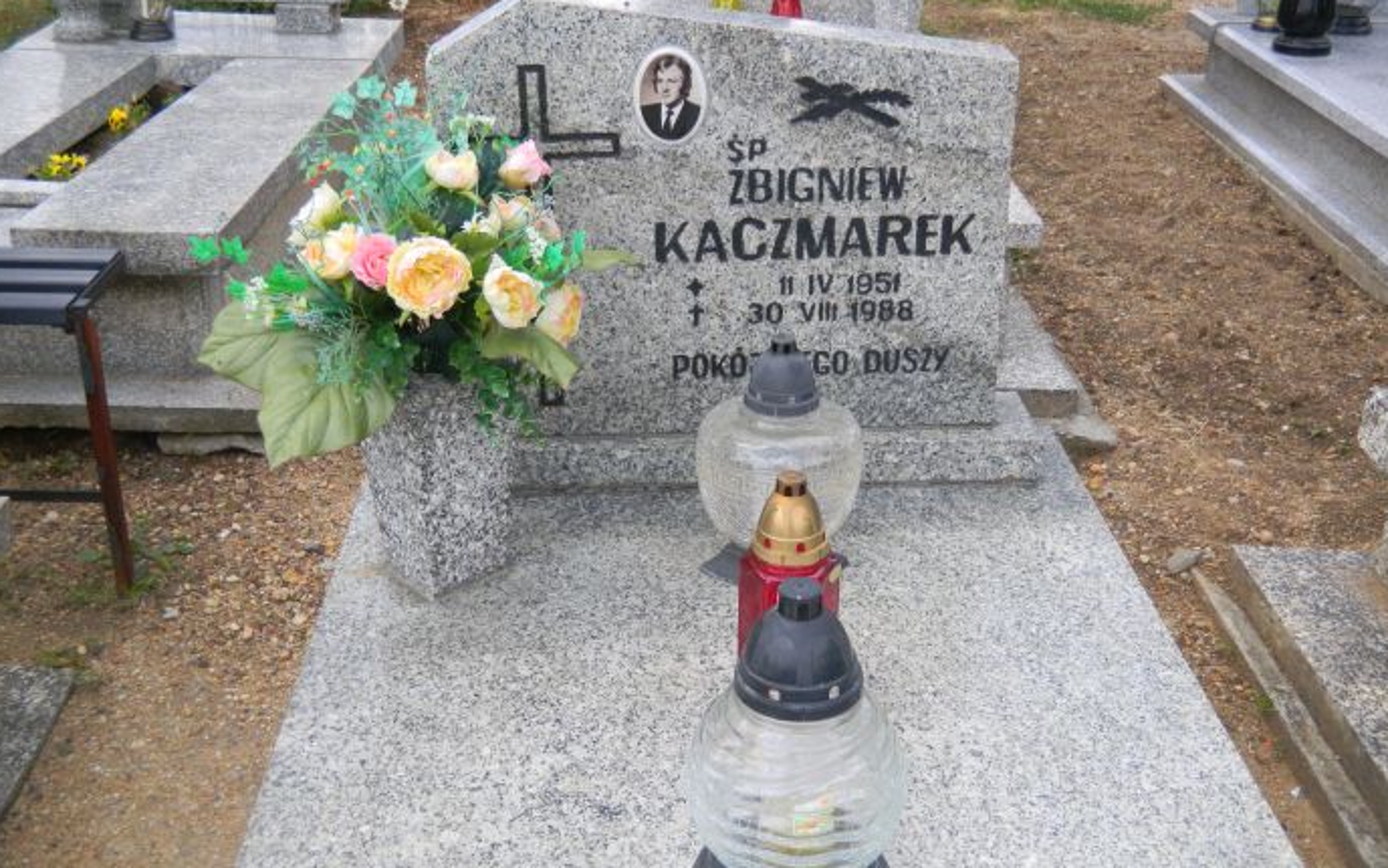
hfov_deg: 48.2
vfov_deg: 31.2
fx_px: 1551
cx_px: 694
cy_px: 397
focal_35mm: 41
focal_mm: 6.9
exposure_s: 1/484
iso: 200
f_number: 4
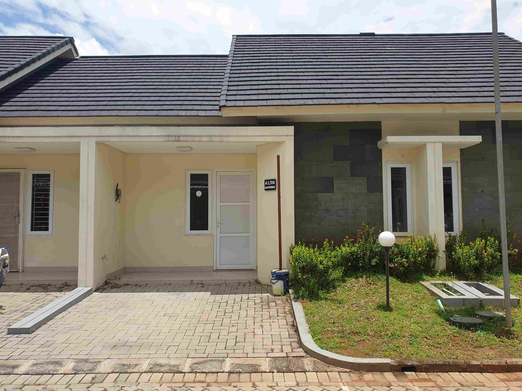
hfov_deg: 67.3
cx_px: 261
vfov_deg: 53.1
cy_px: 196
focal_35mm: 26
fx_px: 392
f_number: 2.4
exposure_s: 1/2237
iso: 50
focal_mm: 4.3
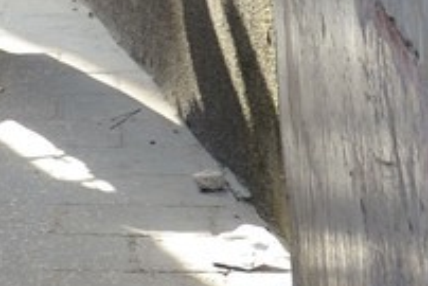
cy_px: -623
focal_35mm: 253
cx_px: -1023
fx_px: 3010
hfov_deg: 7.0
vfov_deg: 5.1
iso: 400
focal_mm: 32
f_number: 5
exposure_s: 1/80
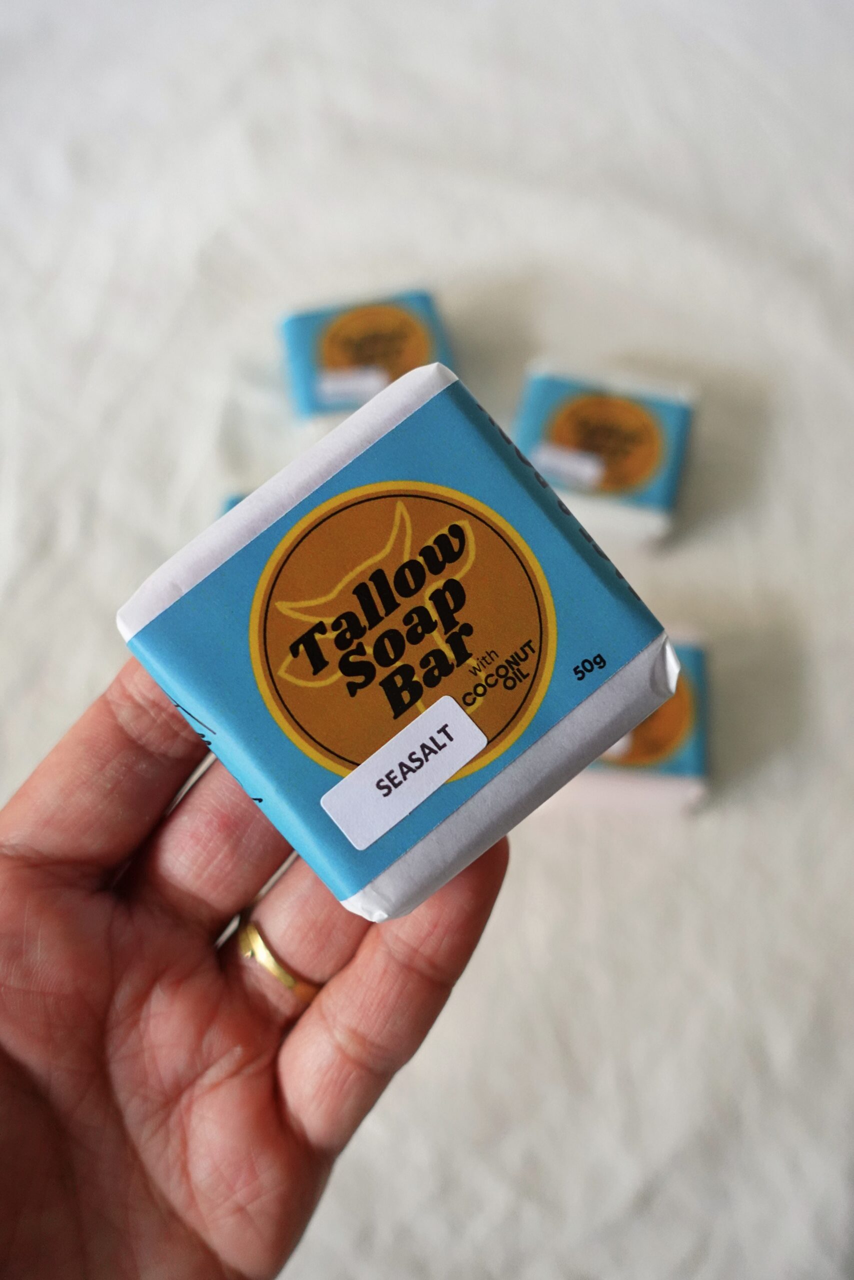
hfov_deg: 41.1
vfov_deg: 58.7
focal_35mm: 32
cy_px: 640
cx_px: 427
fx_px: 1138
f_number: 2.8
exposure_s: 1/40
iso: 2500
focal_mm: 12.52
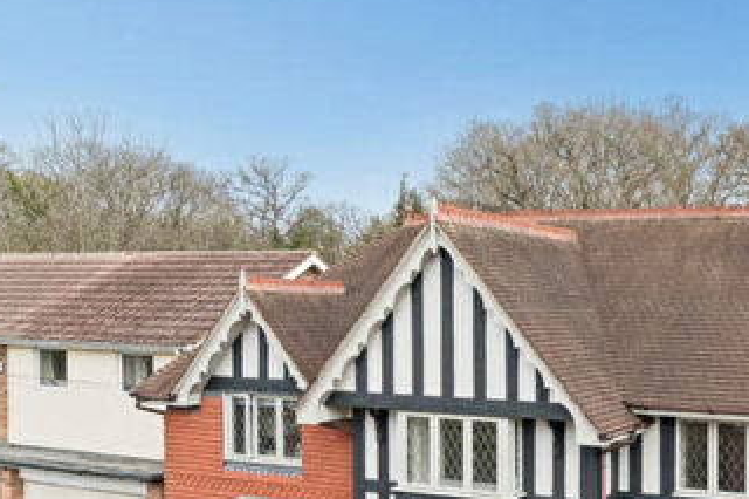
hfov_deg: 45.7
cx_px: 751
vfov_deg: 35.4
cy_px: 456
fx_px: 728
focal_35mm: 35
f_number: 8
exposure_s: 1/640
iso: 640
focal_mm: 16
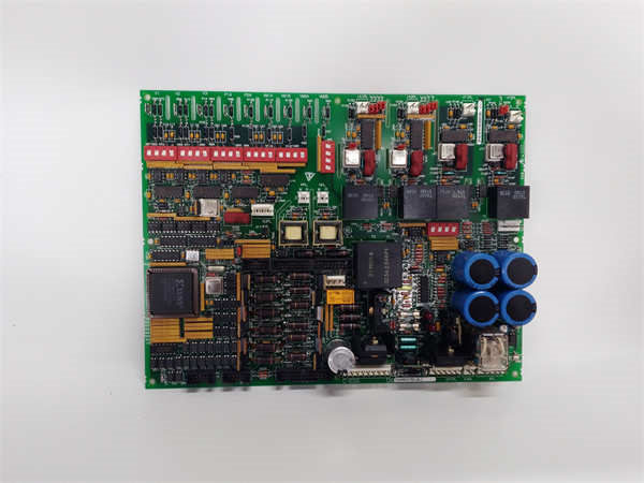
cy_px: 242
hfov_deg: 65.3
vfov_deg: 51.4
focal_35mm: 27
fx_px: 502
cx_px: 322
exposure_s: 1/33
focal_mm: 3.79
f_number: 2
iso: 128
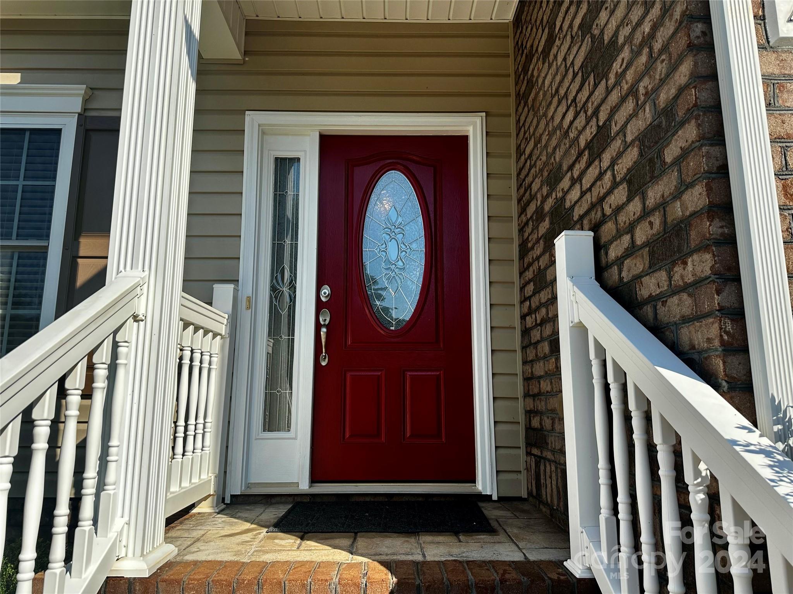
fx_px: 550
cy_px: 297
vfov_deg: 56.8
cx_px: 396
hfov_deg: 71.6
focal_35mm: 24
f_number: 1.78
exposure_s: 1/4184
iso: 80
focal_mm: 6.86
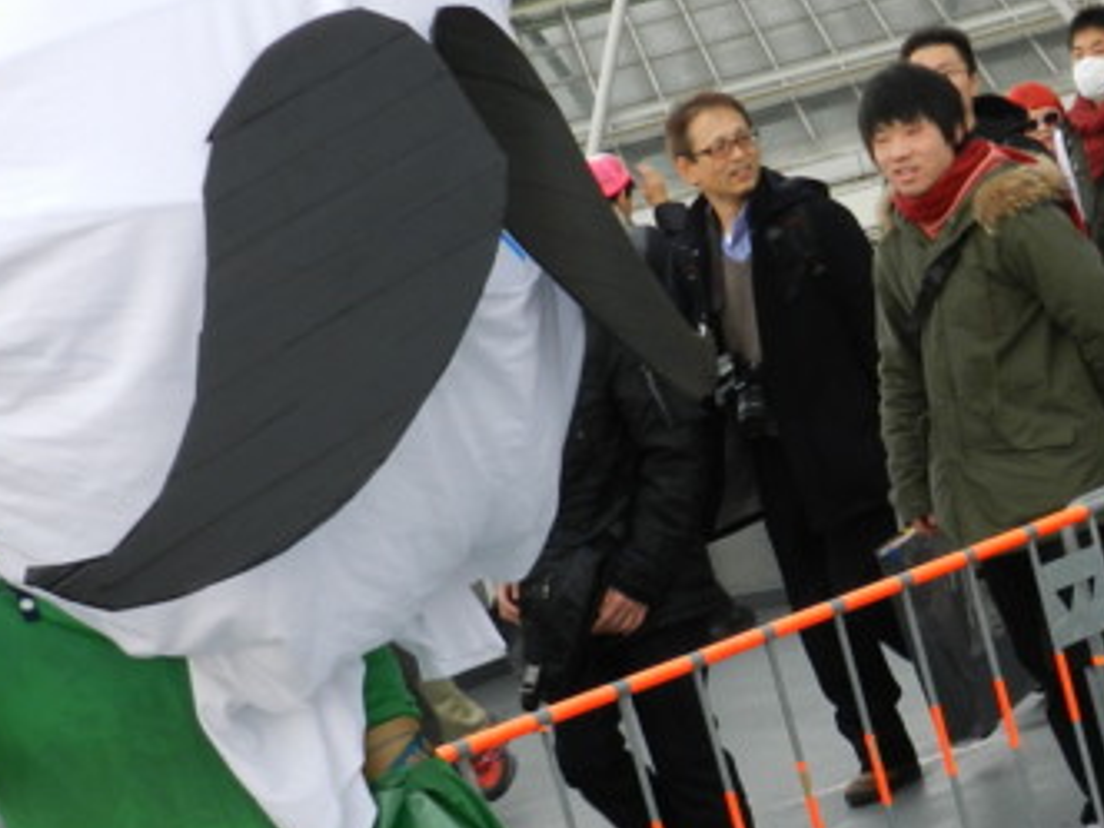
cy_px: 722
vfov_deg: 13.2
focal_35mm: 111
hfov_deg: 17.6
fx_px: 3540
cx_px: 858
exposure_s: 1/160
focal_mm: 8.1
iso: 160
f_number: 4.2
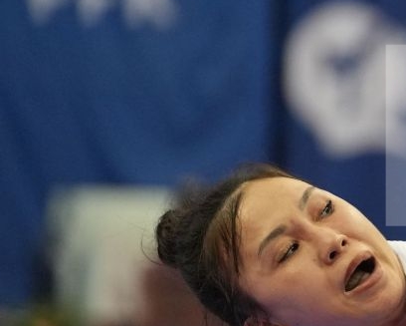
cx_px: 816
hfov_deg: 3.2
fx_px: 7311
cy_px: 136
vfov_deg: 2.5
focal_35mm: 608
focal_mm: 147
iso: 2500
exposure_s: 1/1000
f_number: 2.8
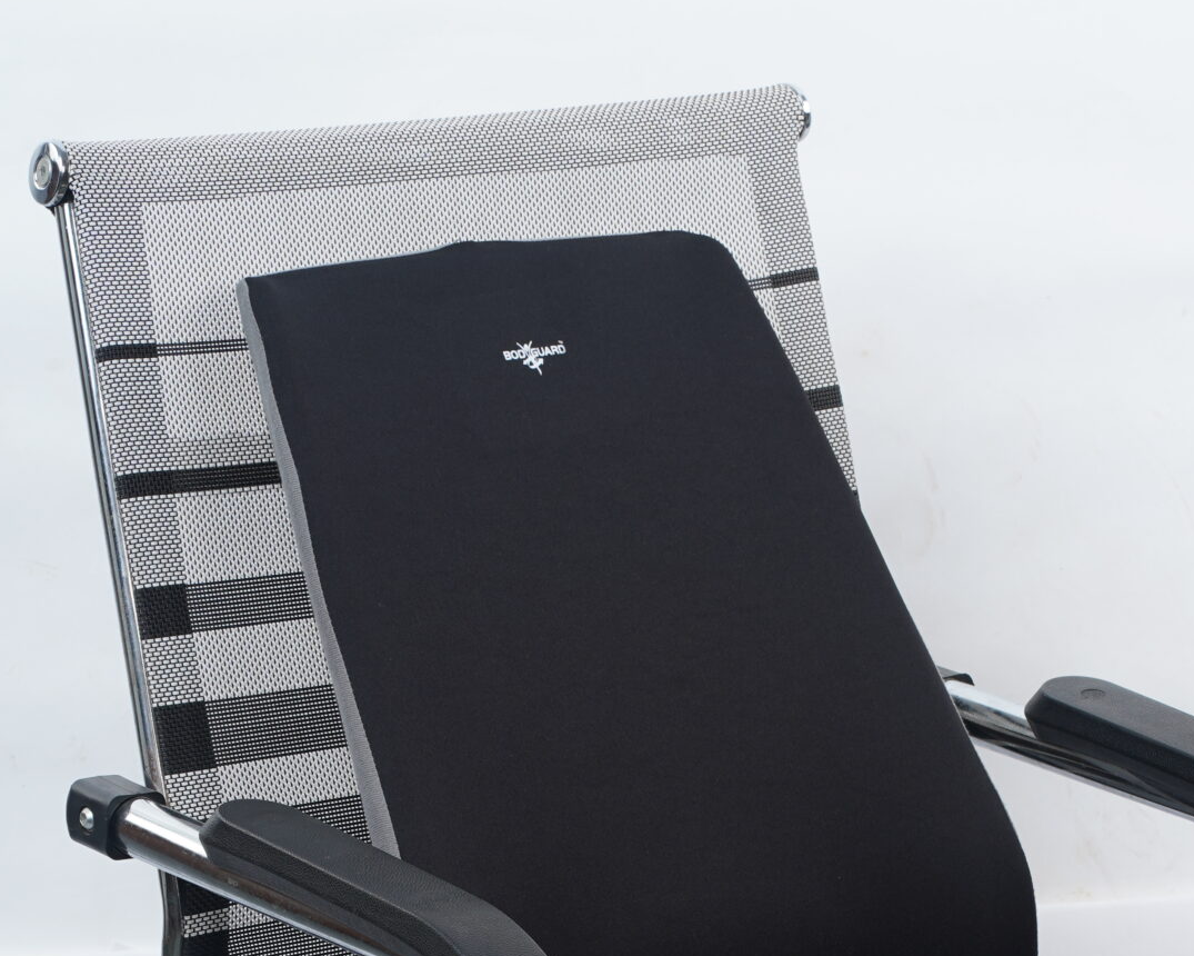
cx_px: 744
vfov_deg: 8.1
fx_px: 6714
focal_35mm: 190
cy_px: 1123
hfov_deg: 10.2
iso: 100
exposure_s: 1/160
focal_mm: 85
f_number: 14
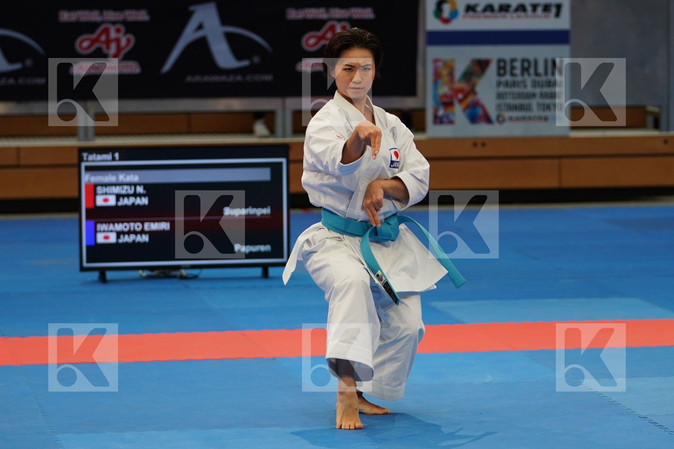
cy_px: 224
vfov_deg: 8.3
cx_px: 337
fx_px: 3089
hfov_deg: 12.5
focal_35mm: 165
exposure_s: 1/400
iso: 500
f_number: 2.8
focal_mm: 110
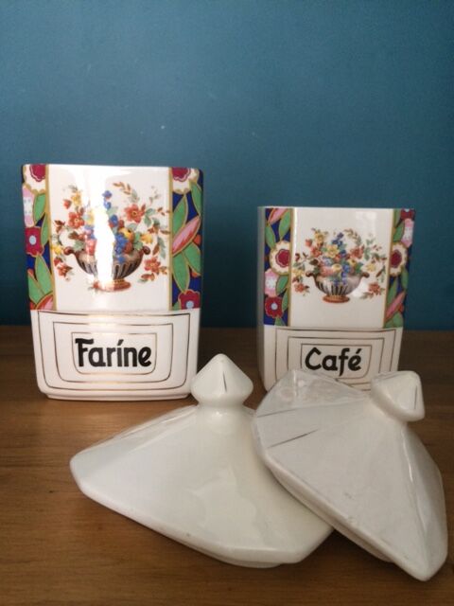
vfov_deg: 61.7
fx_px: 507
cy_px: 303
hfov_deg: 48.2
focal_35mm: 29
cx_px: 227
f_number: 2.2
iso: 250
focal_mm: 4.15
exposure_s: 1/33
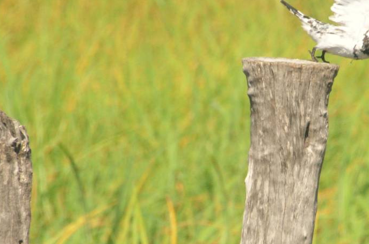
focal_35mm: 943
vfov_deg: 1.5
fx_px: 9646
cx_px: 295
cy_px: 101
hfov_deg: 2.2
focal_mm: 270
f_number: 13
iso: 2500
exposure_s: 1/2500
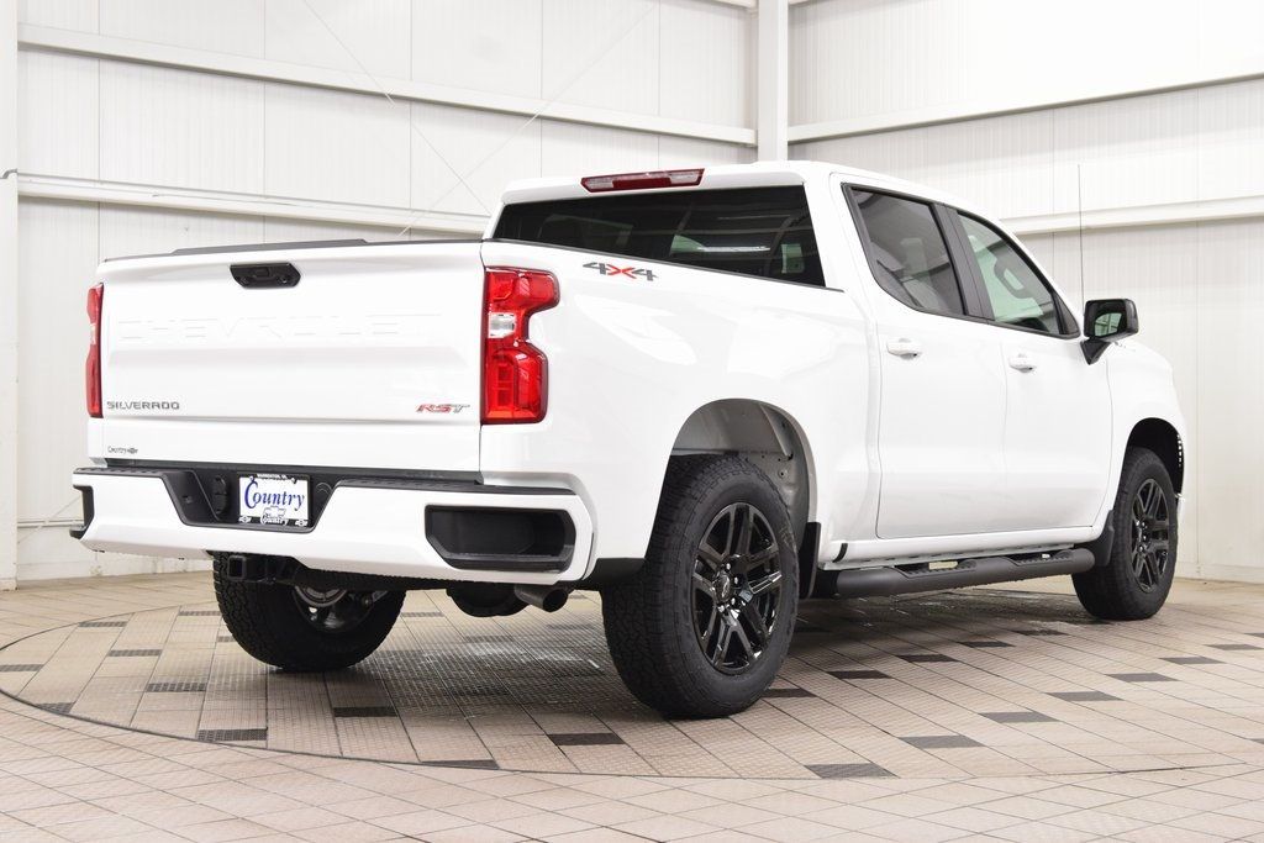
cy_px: 422
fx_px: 1896
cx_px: 632
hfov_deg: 36.9
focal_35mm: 54
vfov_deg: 25.1
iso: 1600
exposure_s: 1/60
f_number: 7.1
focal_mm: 36
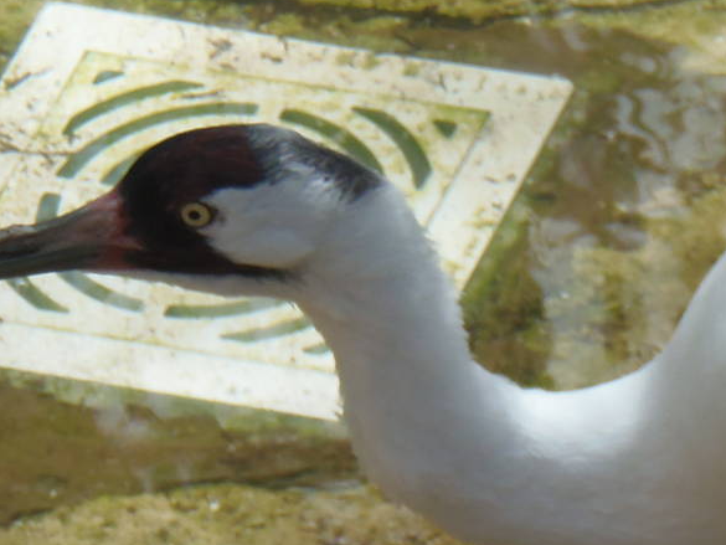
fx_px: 10552
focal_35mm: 503
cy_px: 559
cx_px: 633
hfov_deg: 3.9
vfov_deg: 3.0
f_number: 4.9
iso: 64
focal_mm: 34
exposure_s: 1/160
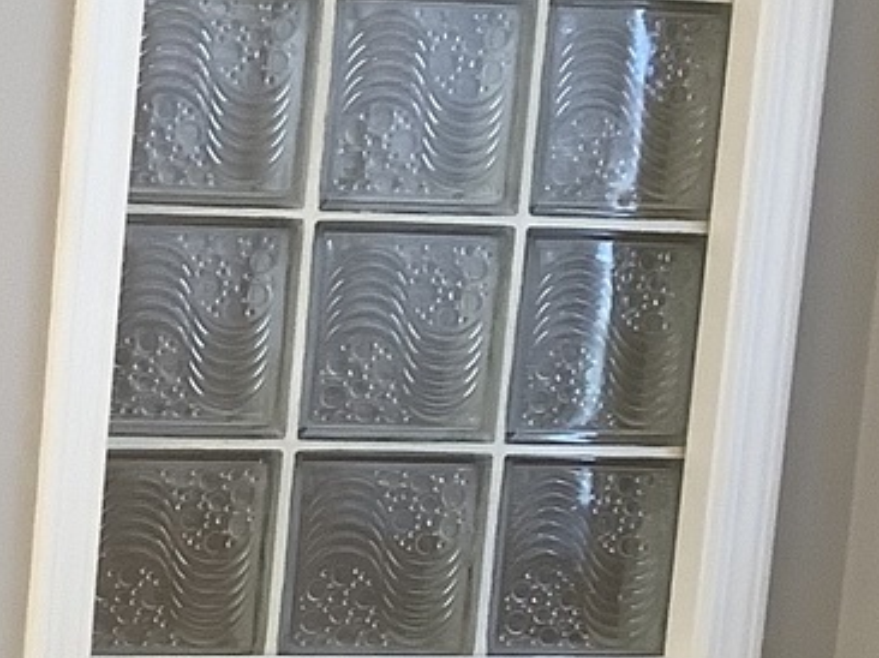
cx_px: -545
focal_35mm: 122
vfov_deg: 12.1
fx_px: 3096
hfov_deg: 14.7
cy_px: 514
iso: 200
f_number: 2.4
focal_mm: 3.3
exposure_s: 1/60
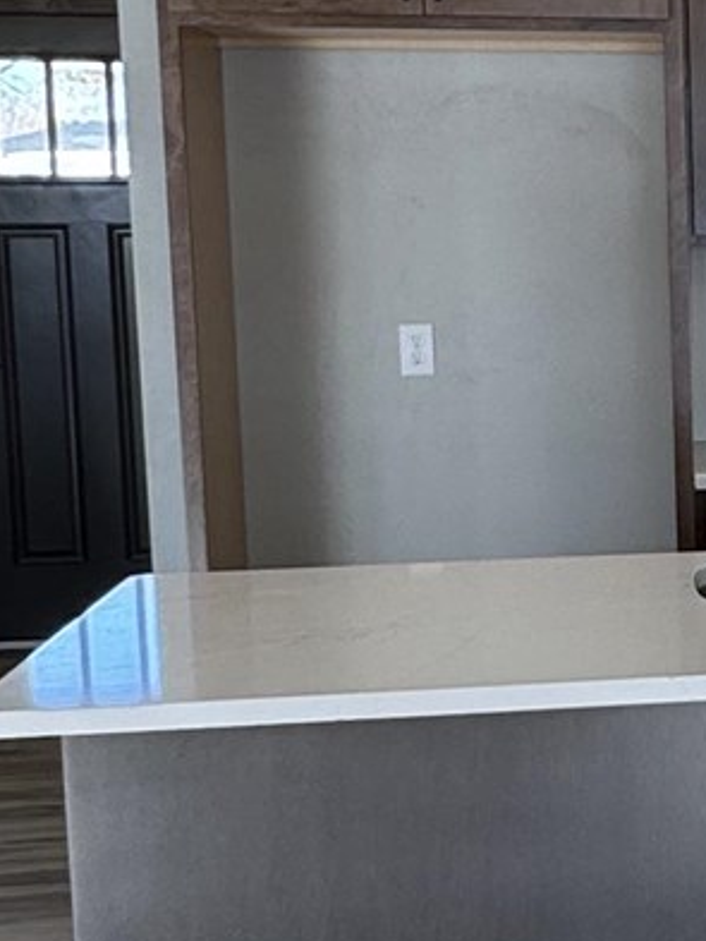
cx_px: 1106
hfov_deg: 16.2
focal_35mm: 82
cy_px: 476
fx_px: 2229
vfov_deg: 23.8
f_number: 2.2
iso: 64
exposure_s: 1/120
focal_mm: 2.22
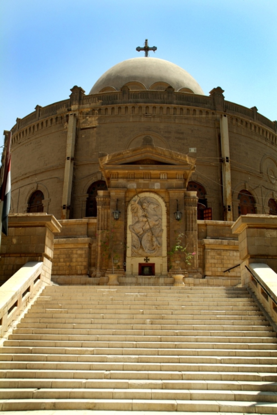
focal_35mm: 36
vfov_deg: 53.1
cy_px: 208
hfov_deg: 36.9
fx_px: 415
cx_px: 138
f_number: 8
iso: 100
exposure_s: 1/125
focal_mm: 24
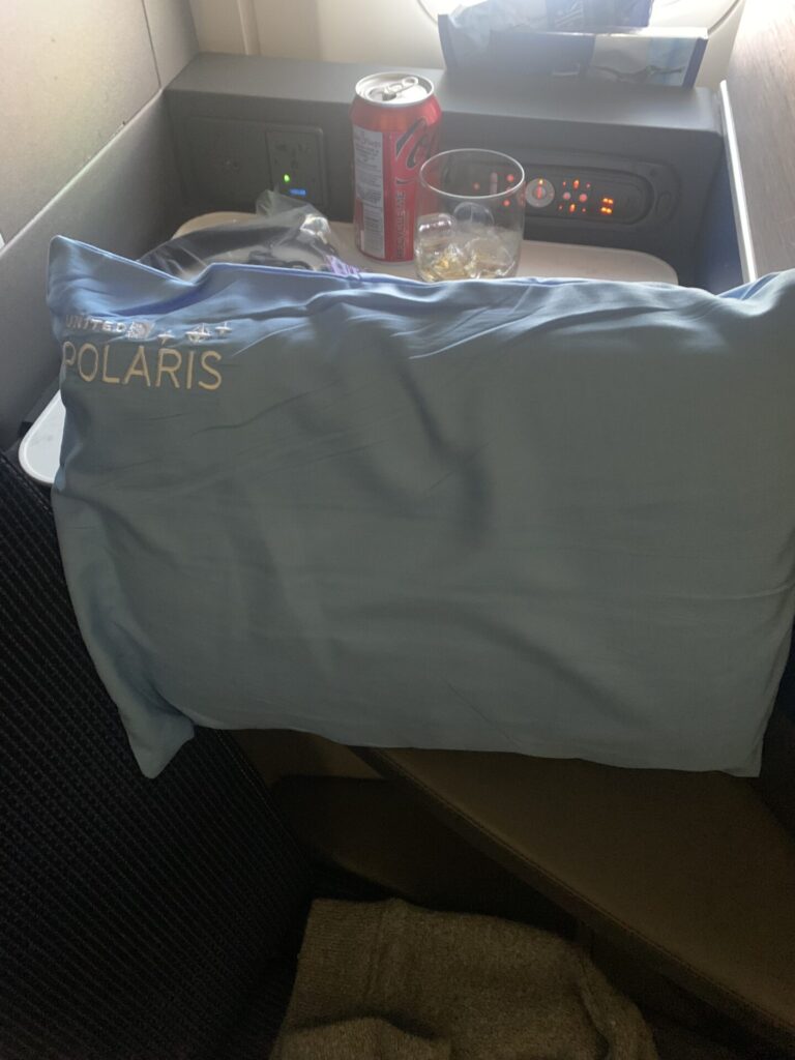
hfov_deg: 53.1
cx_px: 398
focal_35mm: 26
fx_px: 796
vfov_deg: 67.3
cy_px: 530
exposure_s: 1/25
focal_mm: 4.25
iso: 800
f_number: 1.8
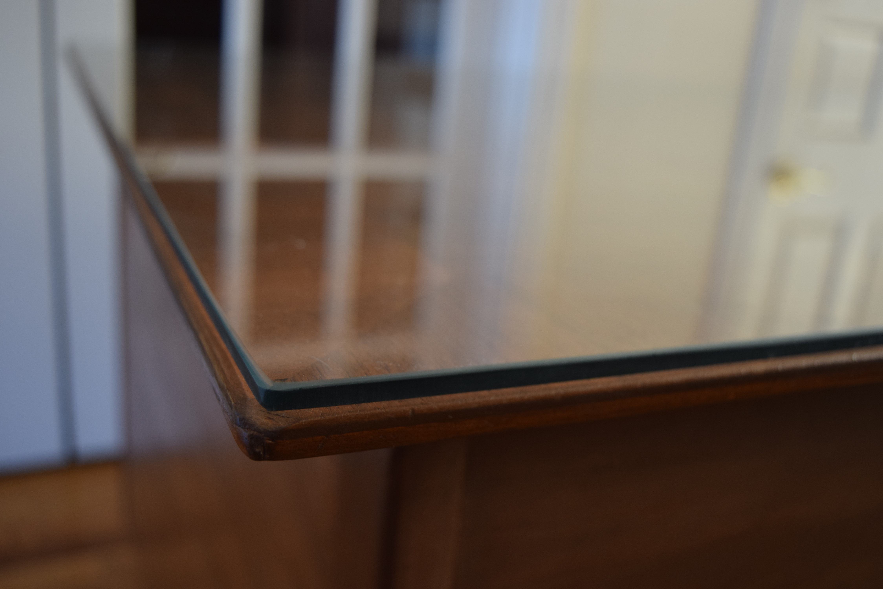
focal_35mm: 38
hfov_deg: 51.3
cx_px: 442
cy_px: 294
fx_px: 920
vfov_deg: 35.5
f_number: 4
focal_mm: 25
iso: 450
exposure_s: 1/60
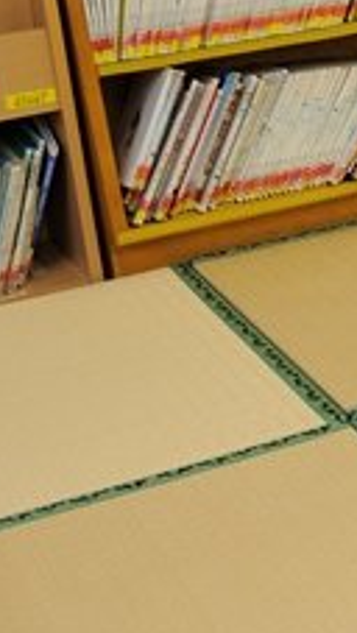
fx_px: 1982
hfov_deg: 8.9
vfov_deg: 18.0
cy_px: 139
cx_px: 971
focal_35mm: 118
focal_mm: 32
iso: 800
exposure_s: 1/160
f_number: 4
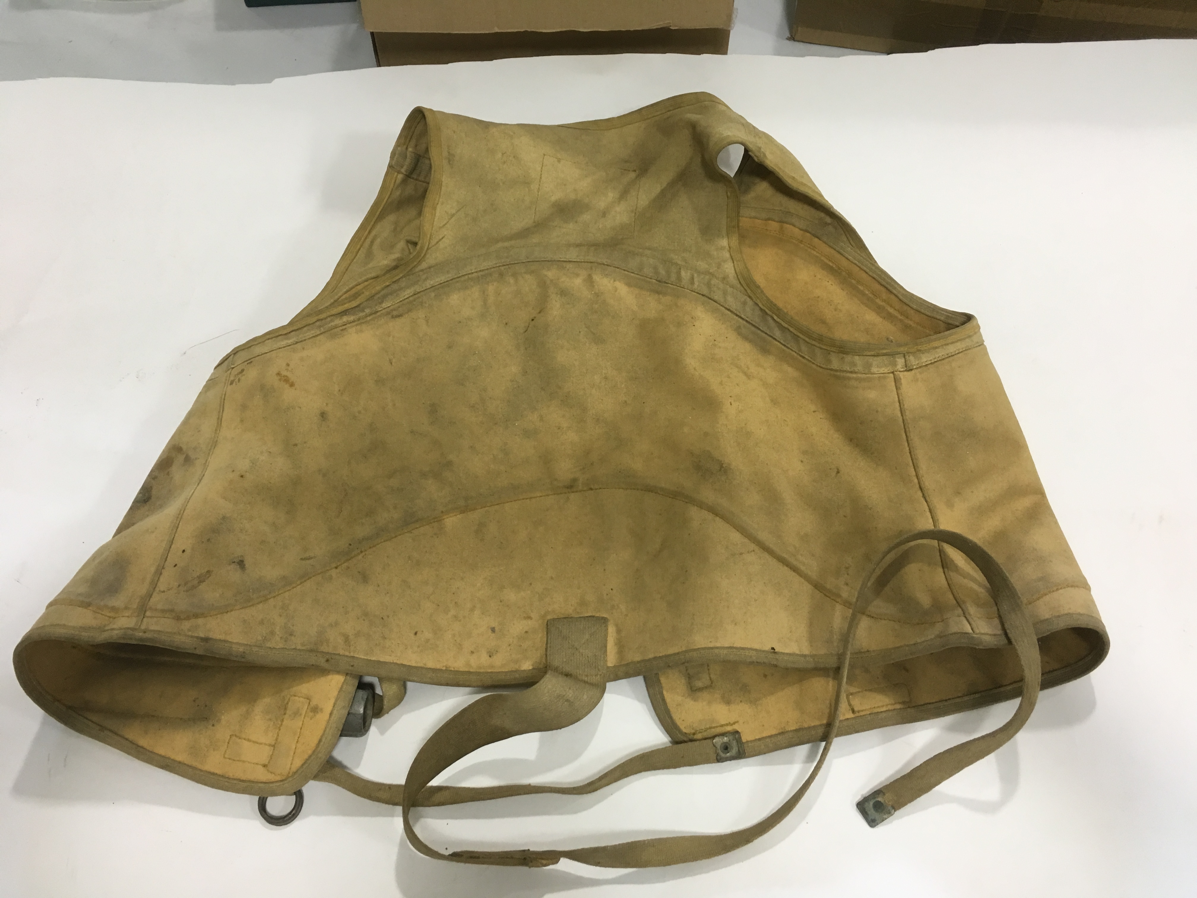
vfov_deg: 48.2
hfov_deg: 61.7
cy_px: 449
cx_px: 598
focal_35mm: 29
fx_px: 1003
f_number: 2.2
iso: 64
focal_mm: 4.15
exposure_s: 1/33
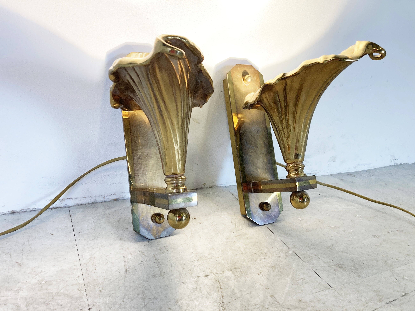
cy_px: 156
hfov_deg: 63.4
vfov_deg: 49.7
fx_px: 336
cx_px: 208
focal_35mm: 28
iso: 80
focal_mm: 3.99
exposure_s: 1/100
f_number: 1.8
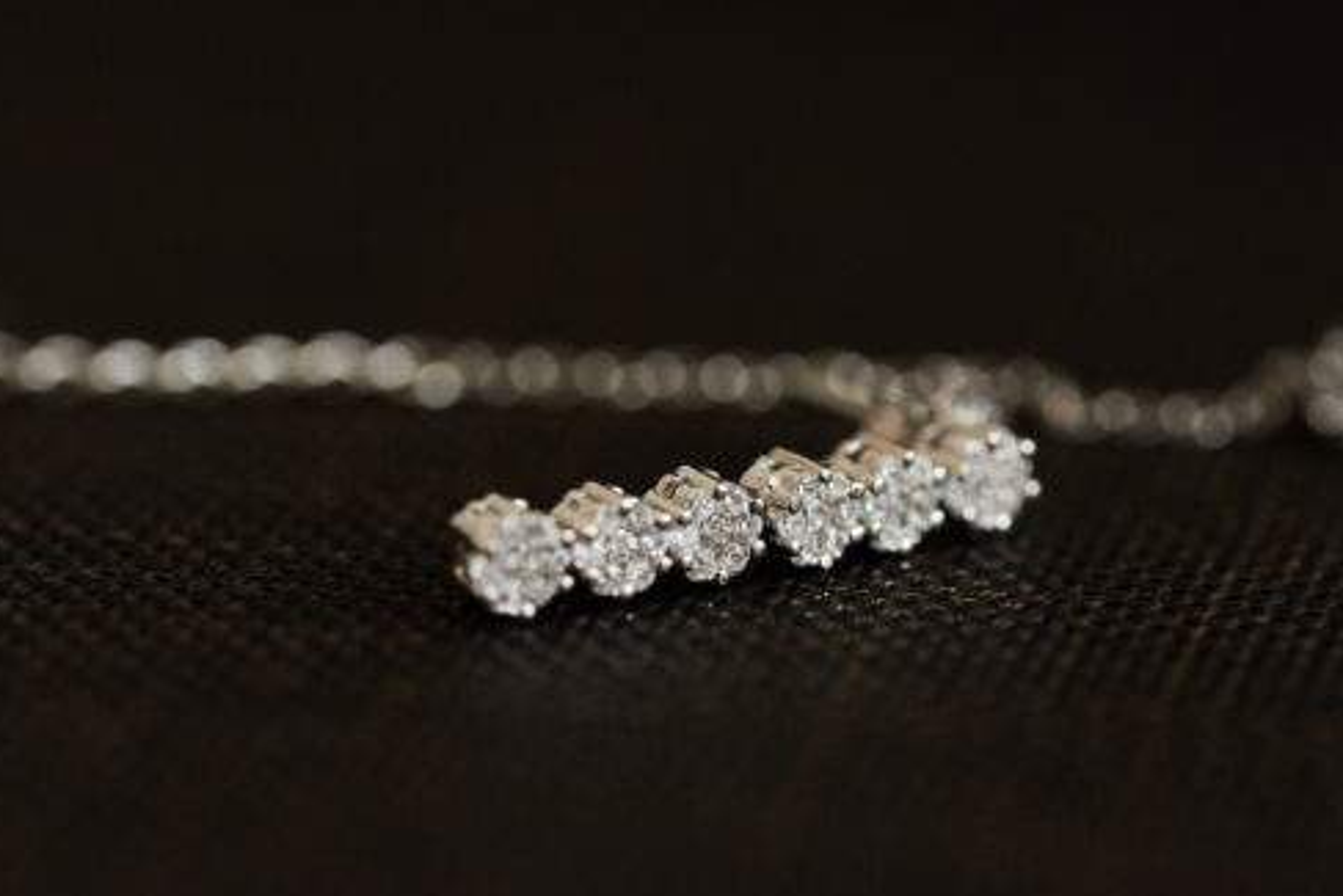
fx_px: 4217
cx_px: 703
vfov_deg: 12.1
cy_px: 471
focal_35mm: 113
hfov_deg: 18.1
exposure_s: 1/250
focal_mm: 105
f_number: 7.1
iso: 1250
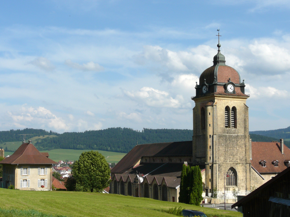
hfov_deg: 31.7
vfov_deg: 24.0
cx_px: 145
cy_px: 108
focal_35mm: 61
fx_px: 511
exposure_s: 1/400
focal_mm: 9.1
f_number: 5.6
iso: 80
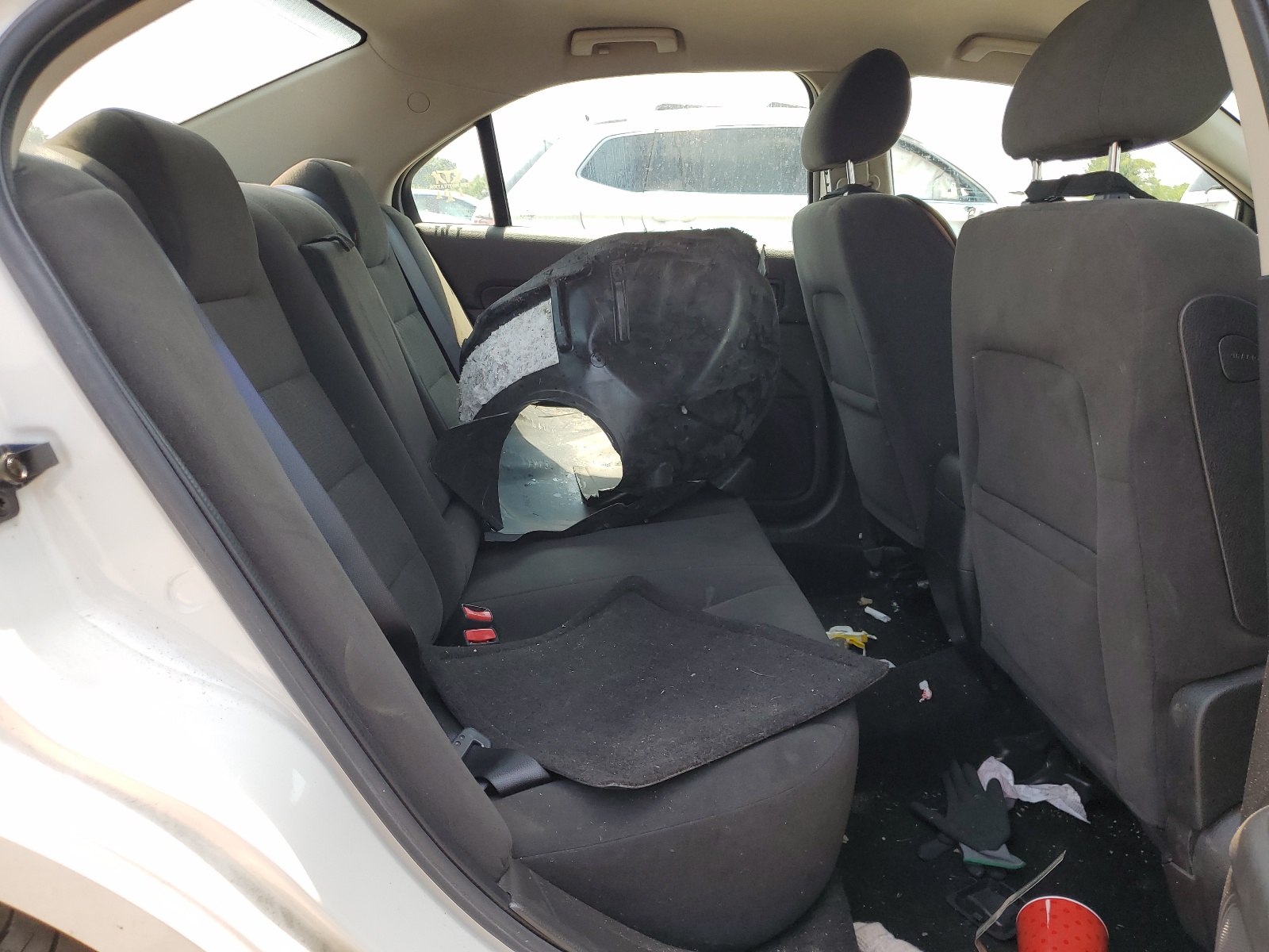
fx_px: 953
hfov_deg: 67.3
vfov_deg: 53.1
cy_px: 476
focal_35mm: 26
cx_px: 634
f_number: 1.5
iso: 50
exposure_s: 1/455
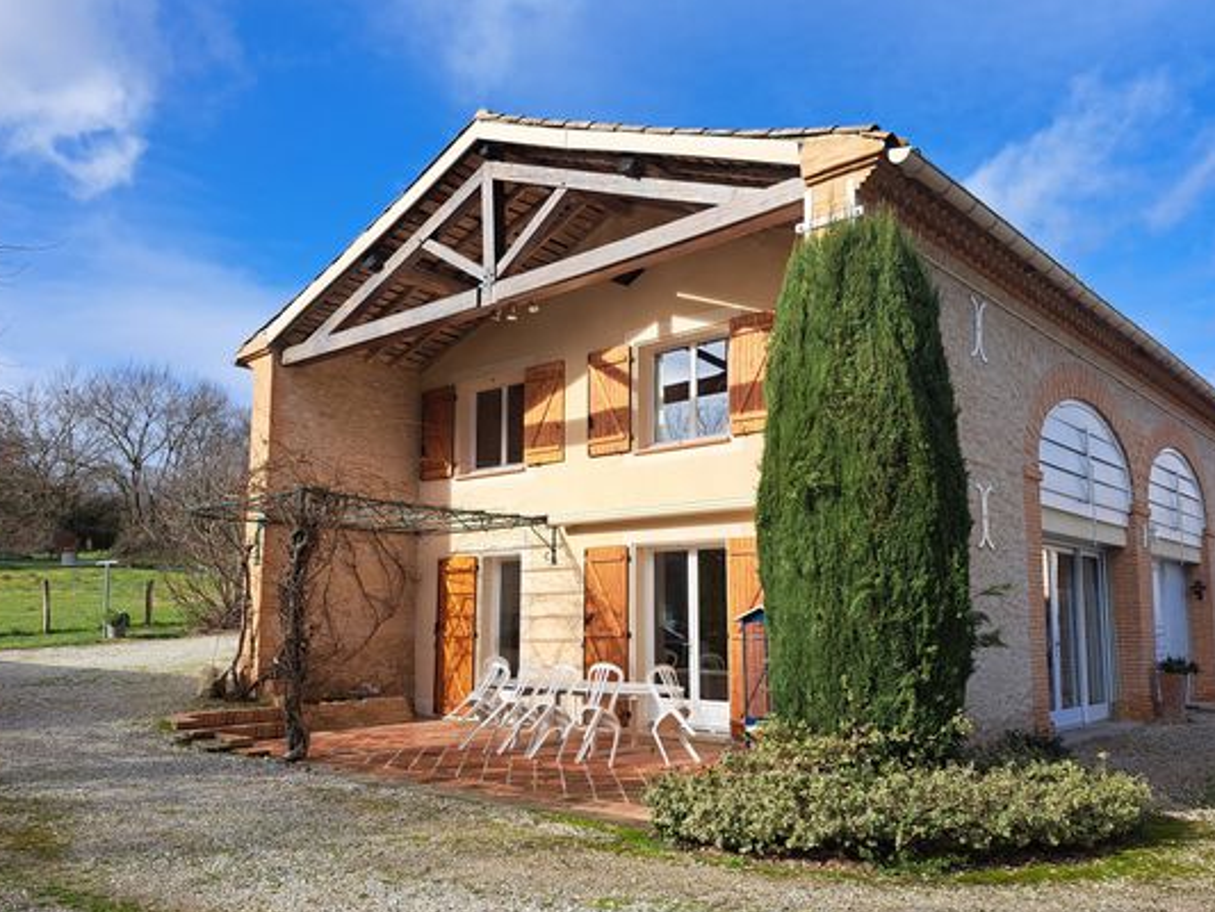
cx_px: 613
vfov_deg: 51.3
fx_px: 948
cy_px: 495
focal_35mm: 27
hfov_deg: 65.3
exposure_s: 1/1272
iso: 50
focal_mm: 5.23
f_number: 1.8
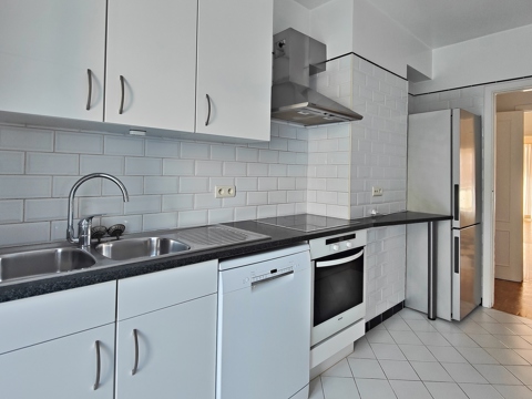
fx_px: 307
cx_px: 266
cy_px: 168
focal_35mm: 20
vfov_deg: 65.6
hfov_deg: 81.7
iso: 250
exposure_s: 1/50
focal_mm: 3.5
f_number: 2.2
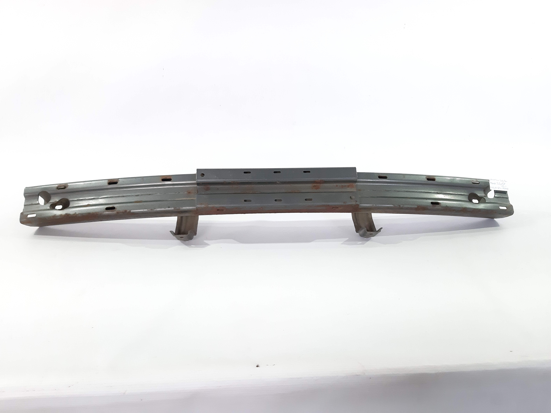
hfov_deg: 65.3
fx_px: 430
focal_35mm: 27
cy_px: 206
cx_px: 276
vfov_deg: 51.4
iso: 250
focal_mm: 3.93
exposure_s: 1/60
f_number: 1.7
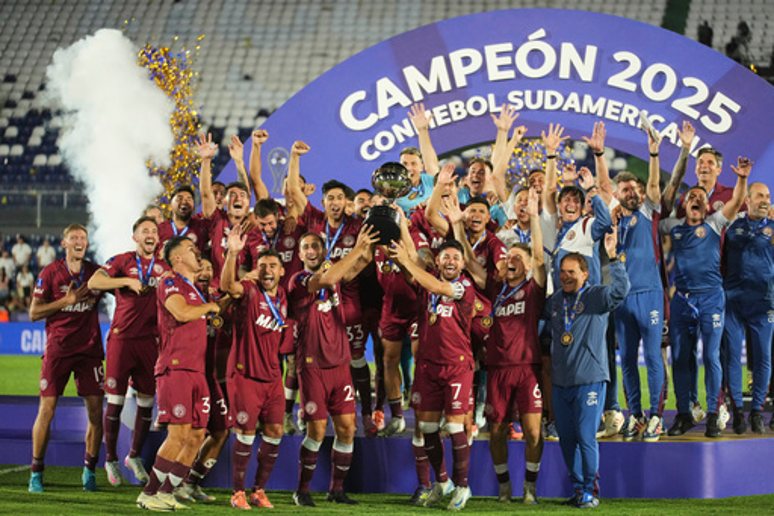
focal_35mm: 131
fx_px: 2815
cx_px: 387
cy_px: 258
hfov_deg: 15.7
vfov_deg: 10.5
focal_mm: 131
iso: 3200
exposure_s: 1/1600
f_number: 2.8
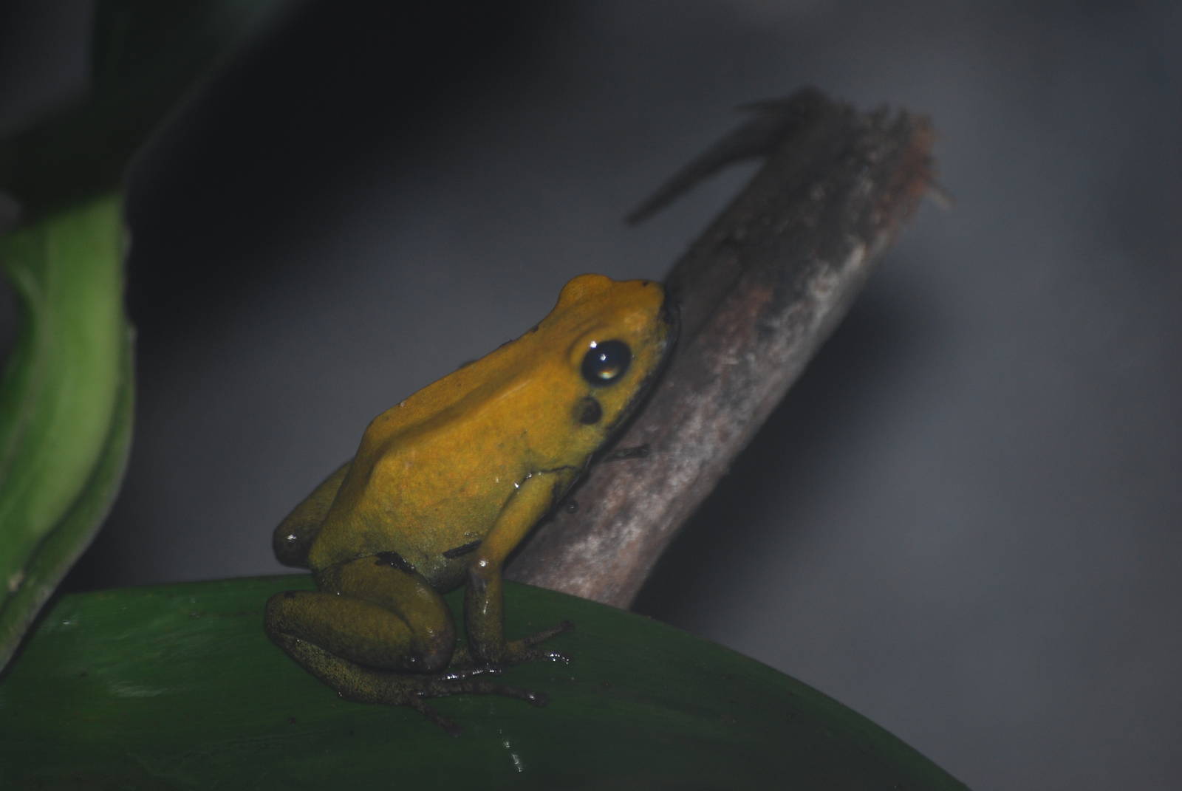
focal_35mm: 450
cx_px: 591
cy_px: 396
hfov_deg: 4.6
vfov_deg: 3.1
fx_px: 14792
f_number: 5.6
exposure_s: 1/60
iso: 200
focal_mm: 300
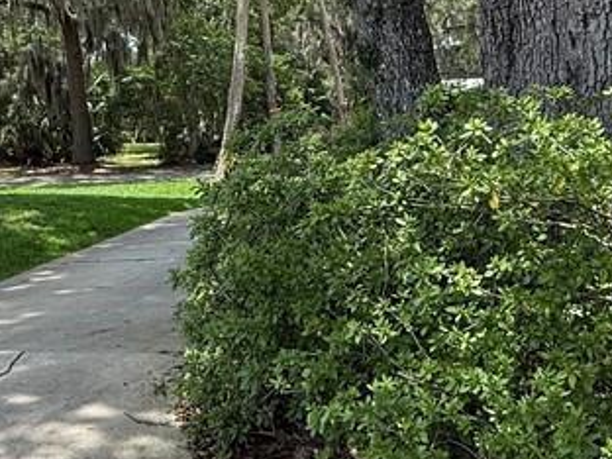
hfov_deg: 40.9
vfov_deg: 31.4
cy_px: 177
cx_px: 218
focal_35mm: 46
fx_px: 813
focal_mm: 2.22
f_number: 2.2
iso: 64
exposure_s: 1/494
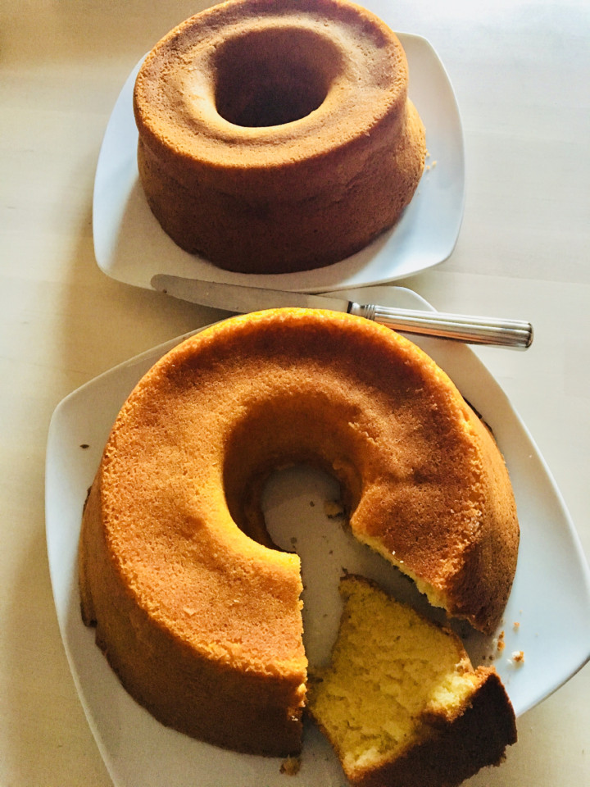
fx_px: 659
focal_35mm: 29
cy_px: 394
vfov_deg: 61.7
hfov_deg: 48.2
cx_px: 295
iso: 250
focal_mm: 4.15
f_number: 2.2
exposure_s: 1/17
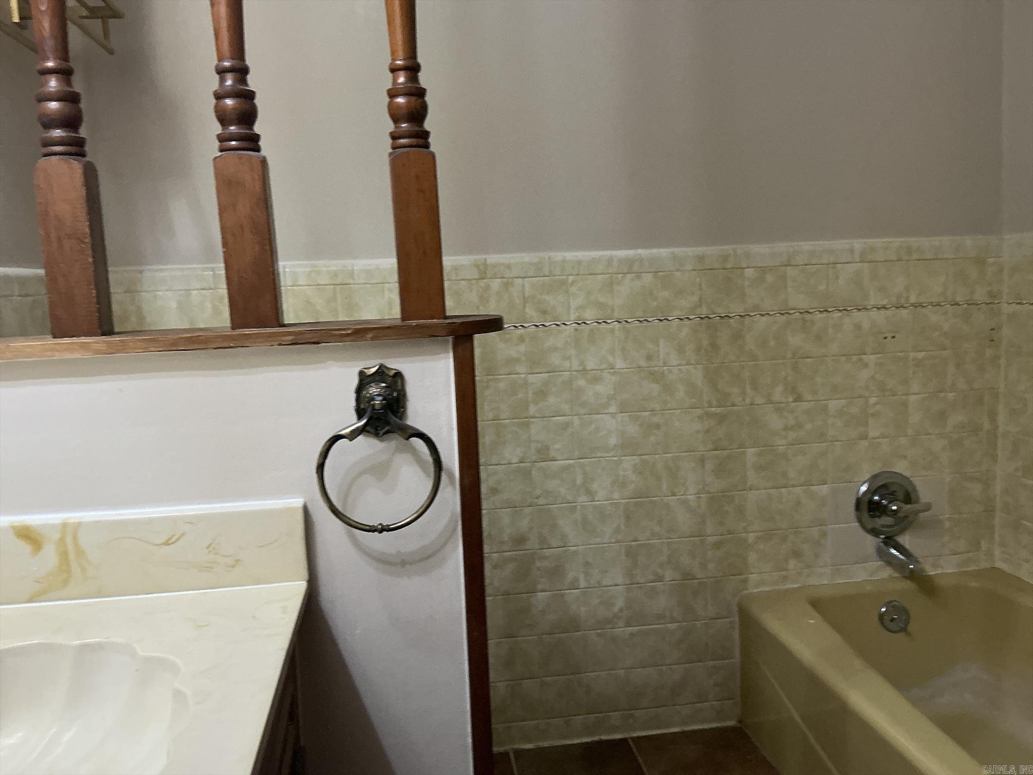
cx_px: 516
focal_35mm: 28
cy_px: 388
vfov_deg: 49.7
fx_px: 836
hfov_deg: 63.4
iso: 80
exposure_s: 1/60
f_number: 1.8
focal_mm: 3
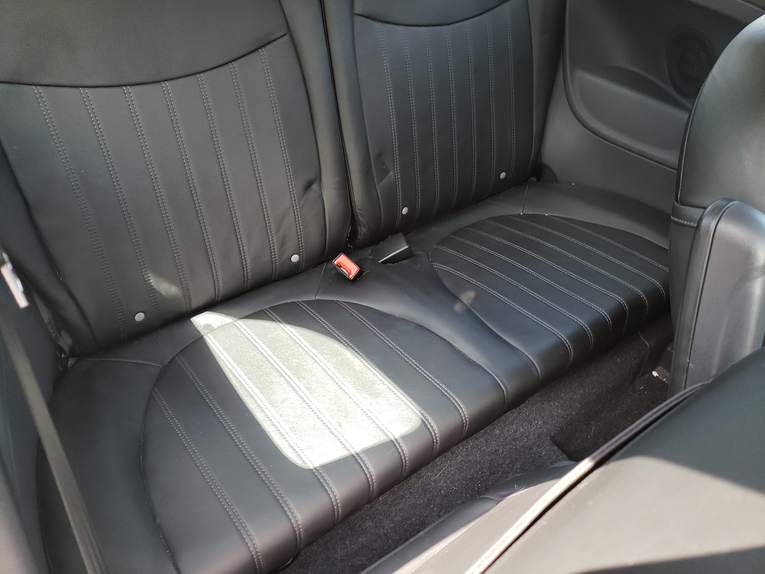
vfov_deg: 53.1
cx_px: 382
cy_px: 287
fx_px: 575
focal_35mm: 26
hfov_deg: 67.3
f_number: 1.5
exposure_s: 1/120
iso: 61
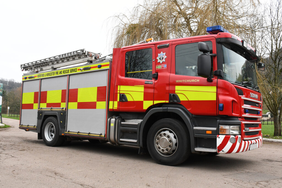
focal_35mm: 33
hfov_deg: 57.2
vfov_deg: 40.0
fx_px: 259
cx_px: 141
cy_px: 94
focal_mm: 22
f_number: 10
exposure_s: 1/200
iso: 2000
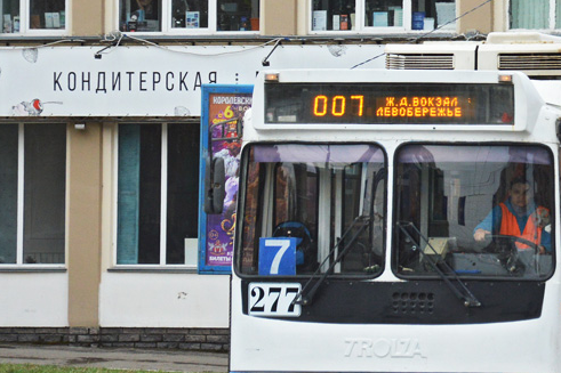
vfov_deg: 3.6
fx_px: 6001
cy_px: 107
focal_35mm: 385
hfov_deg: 5.3
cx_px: 566
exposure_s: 1/320
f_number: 7.1
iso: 400
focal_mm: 105
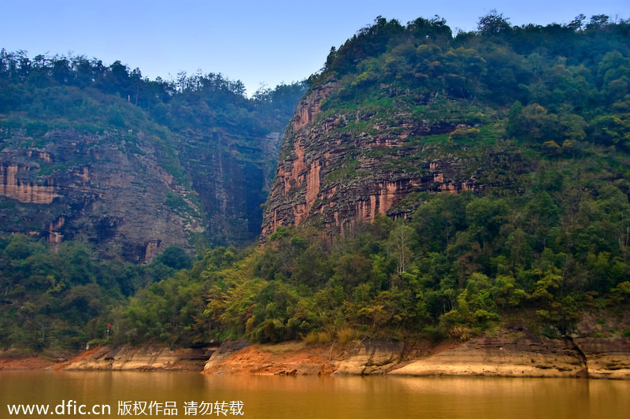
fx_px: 839
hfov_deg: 41.1
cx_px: 315
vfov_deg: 28.0
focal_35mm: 48
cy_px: 210
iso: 200
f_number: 4.2
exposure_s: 1/500
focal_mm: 32
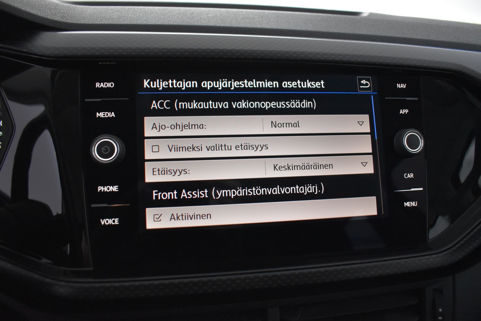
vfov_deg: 47.9
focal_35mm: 27
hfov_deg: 67.4
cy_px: 160
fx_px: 361
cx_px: 240
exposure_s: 1/60
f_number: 3.5
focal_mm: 18
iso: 2200
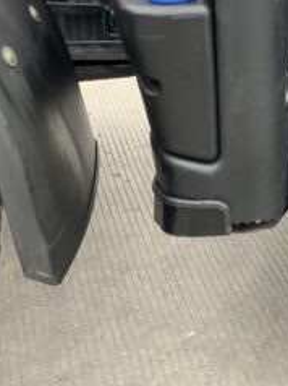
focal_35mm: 78
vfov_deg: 24.4
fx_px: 867
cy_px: 50
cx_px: 359
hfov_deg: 17.8
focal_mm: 3
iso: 80
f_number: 1.8
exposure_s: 1/60
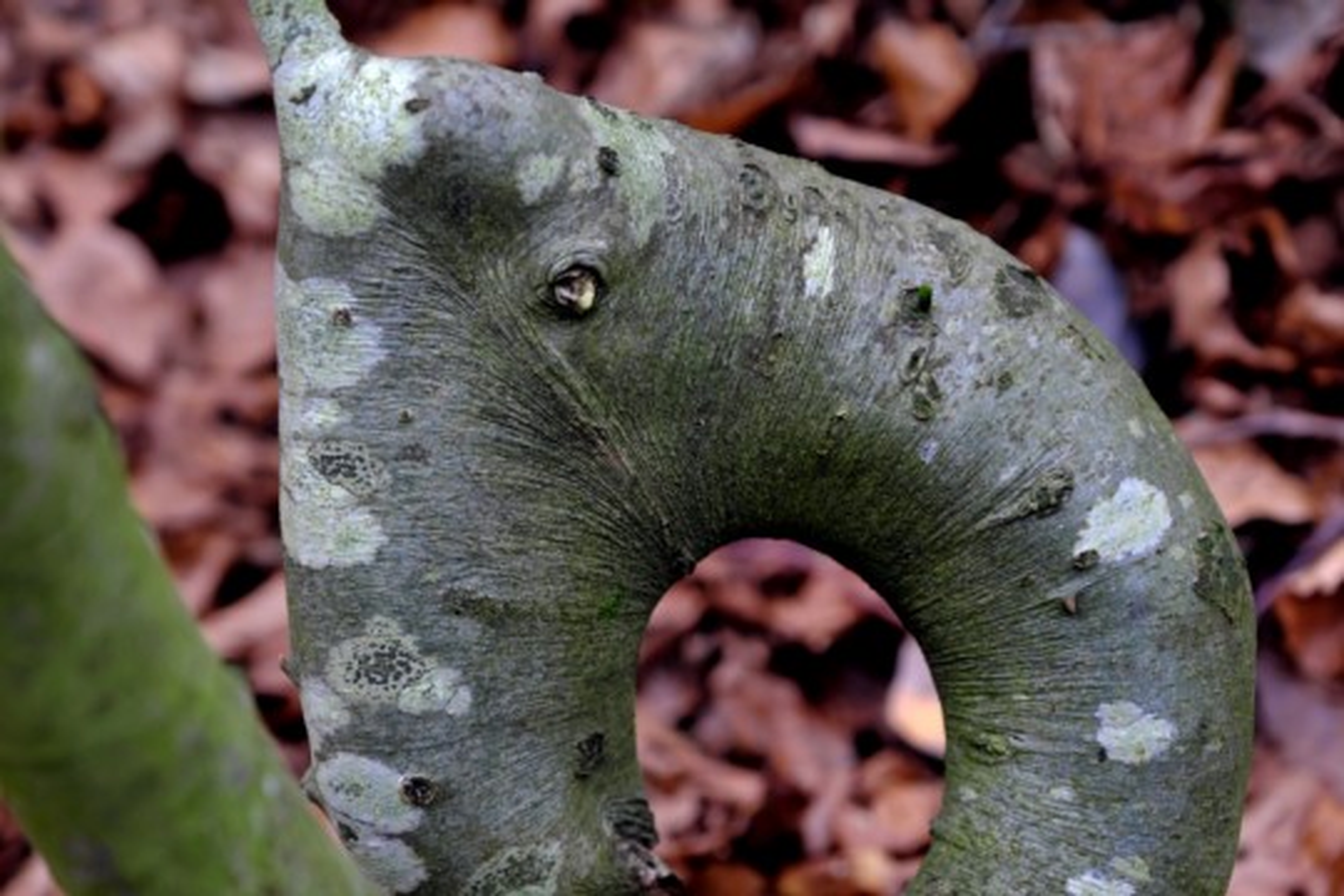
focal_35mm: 75
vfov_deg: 18.2
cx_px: 672
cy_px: 448
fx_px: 2800
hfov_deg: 27.0
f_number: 2.8
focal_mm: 50
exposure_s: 1/550
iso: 400
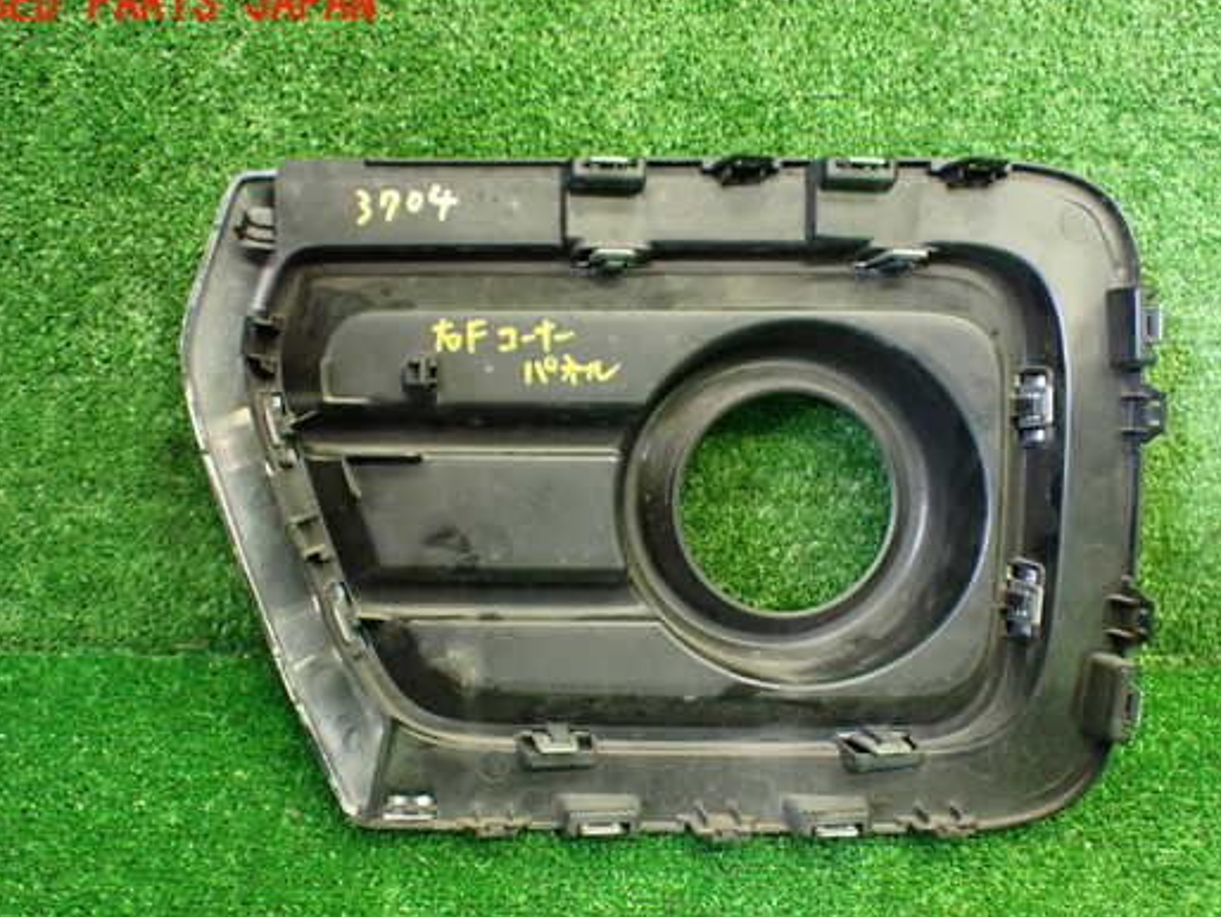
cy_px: 508
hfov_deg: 52.6
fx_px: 1235
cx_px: 656
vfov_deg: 40.7
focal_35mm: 35
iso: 800
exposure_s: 1/80
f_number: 2.3
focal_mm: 5.4
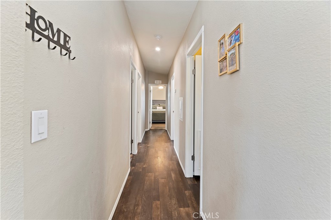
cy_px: 110
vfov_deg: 81.1
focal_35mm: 14
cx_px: 166
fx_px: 129
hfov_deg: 104.3
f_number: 10
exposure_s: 1/2
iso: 500
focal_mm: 14
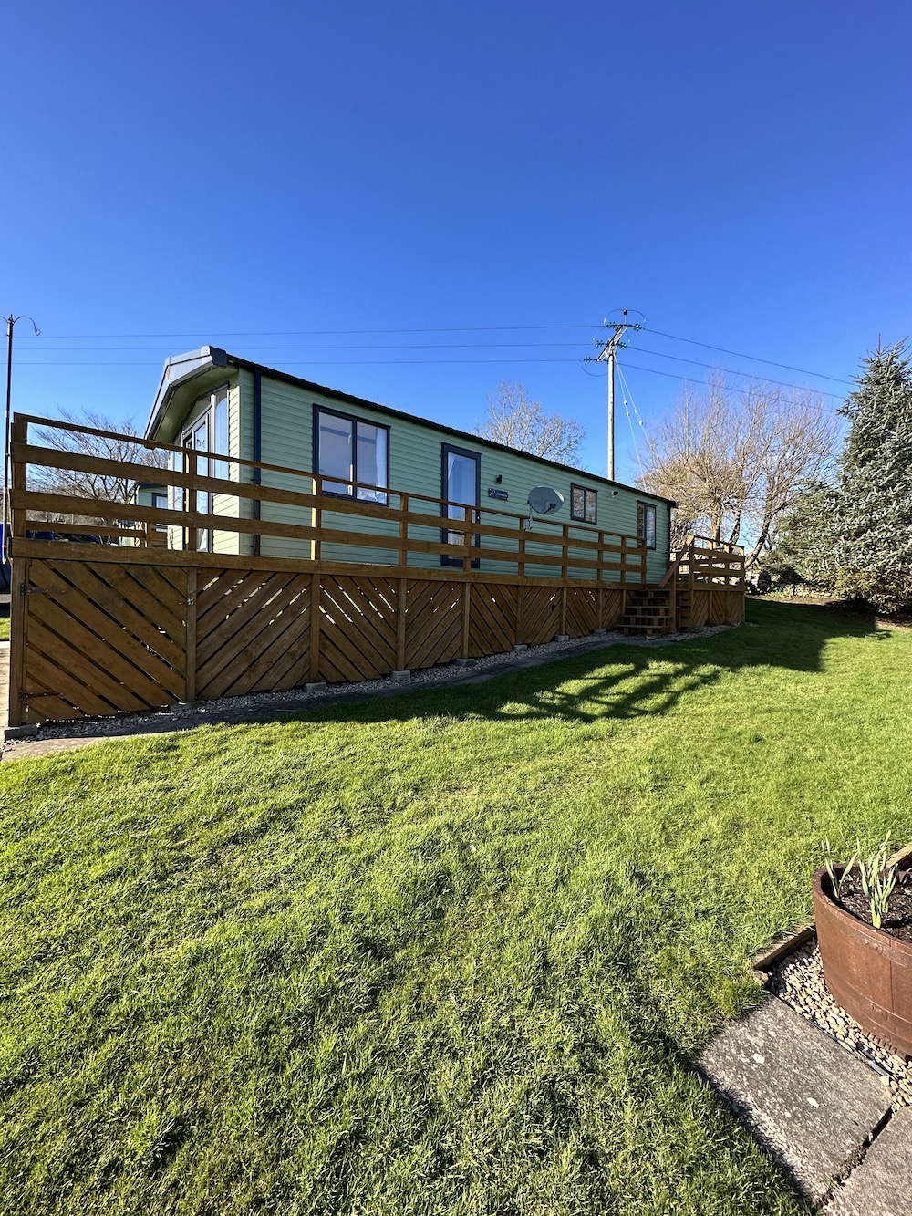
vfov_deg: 102.1
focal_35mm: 14
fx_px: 492
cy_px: 608
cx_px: 456
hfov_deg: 85.7
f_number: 2.2
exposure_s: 1/498
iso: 40
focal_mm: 2.22
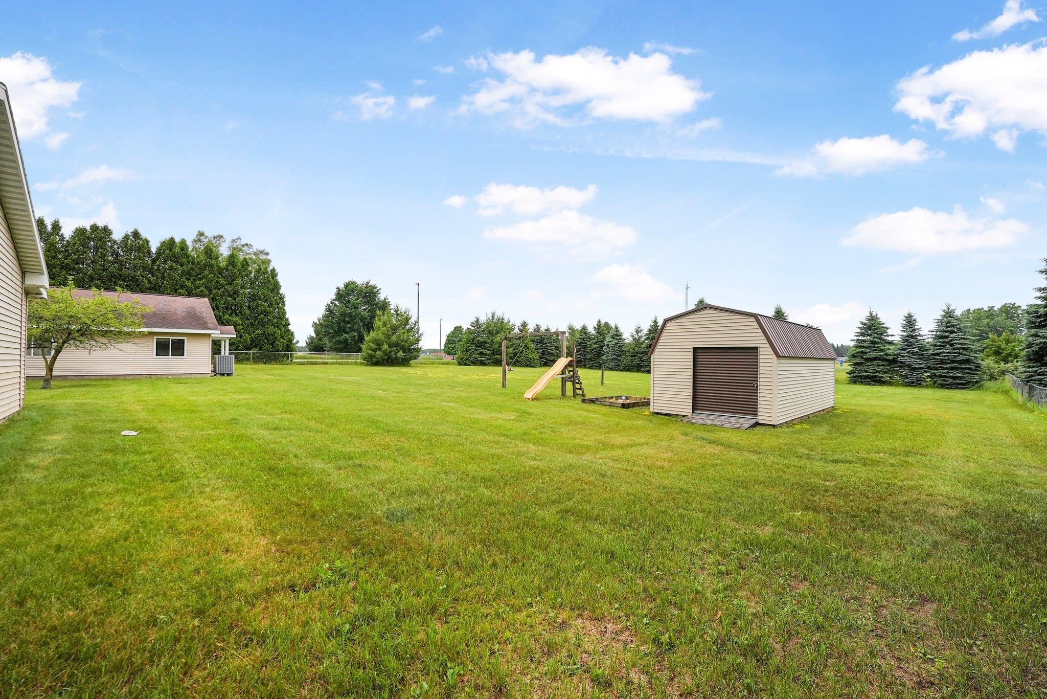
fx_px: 407
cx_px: 524
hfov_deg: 104.2
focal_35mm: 14
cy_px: 350
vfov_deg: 81.3
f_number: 6.3
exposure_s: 1/800
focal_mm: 14
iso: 800
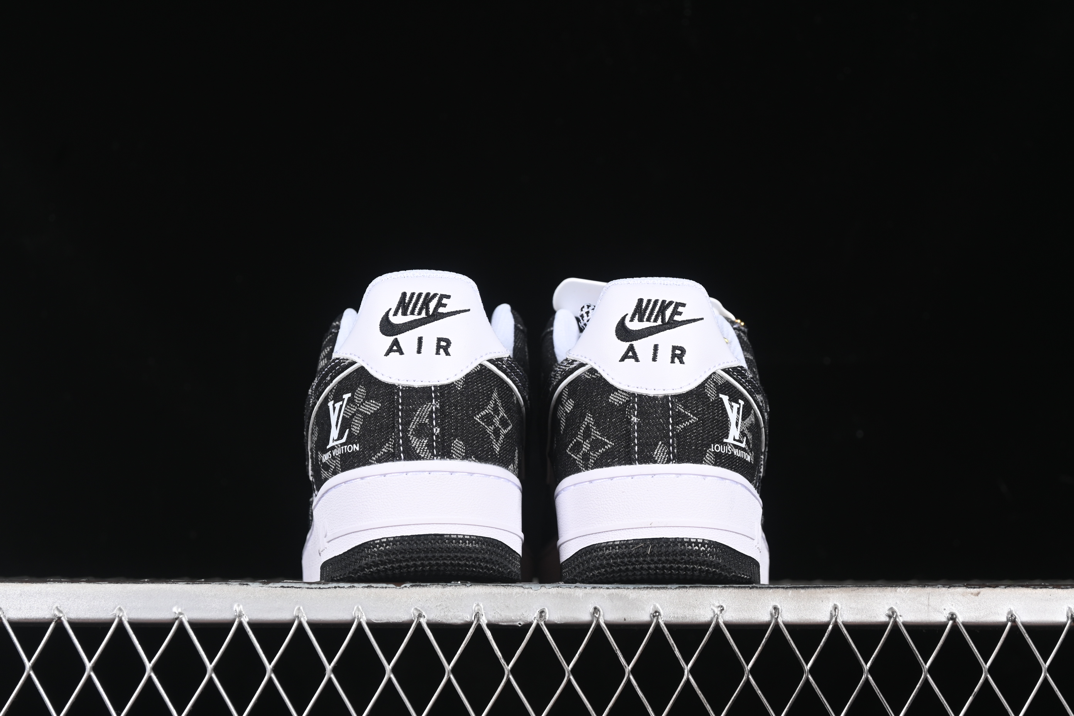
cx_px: 537
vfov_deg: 18.2
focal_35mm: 75
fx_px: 2237
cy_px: 358
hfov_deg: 27.0
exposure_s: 1/60
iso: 160
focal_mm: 50
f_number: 6.3
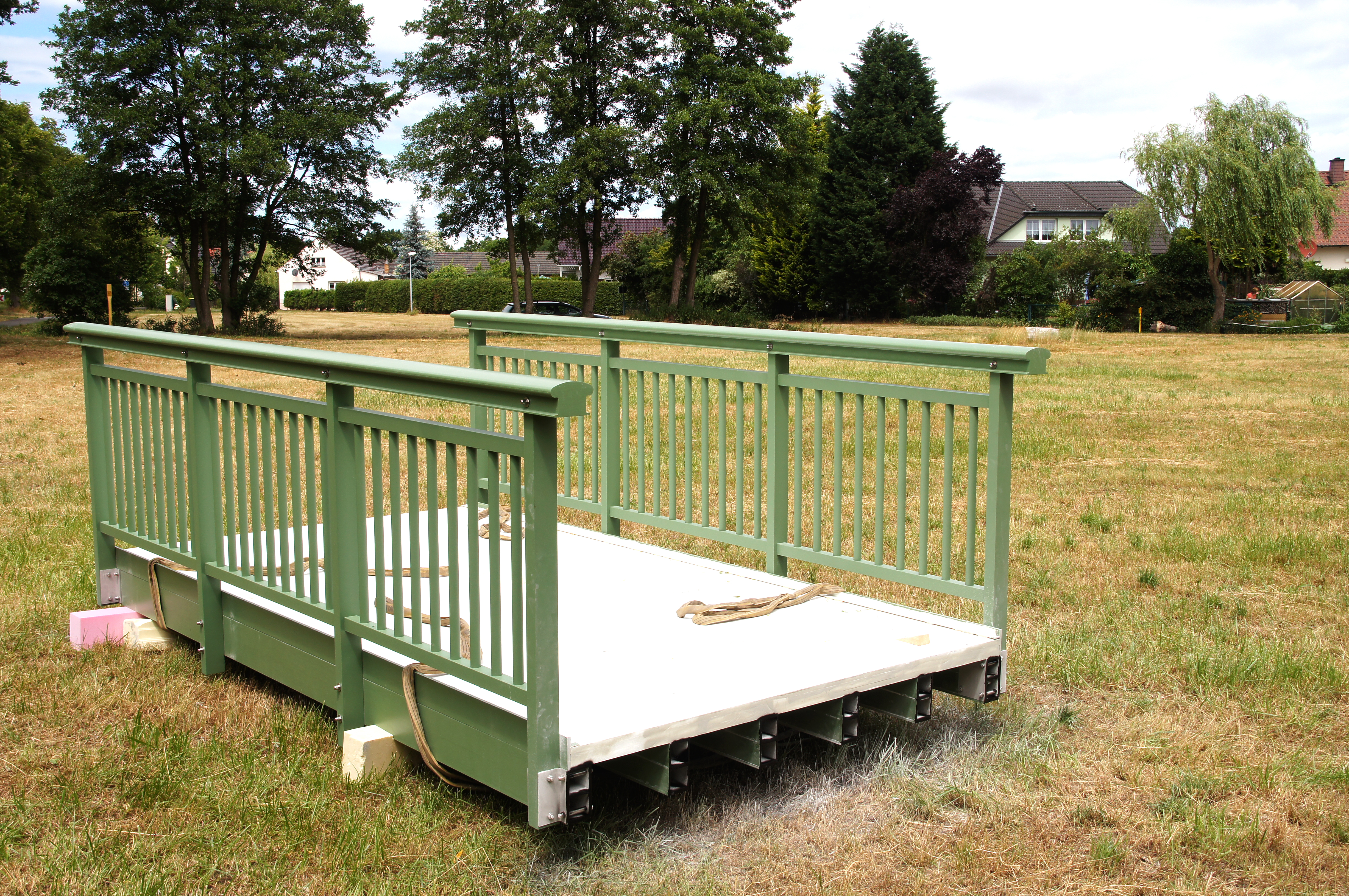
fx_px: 1460
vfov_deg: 34.1
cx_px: 674
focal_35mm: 39
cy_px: 448
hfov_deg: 49.6
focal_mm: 26
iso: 100
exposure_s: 1/160
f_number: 10
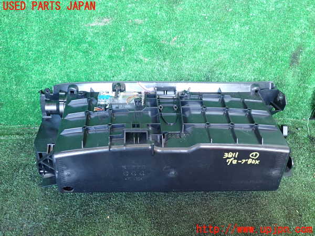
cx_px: 158
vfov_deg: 46.8
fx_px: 273
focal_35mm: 30
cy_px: 118
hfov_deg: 60.0
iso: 250
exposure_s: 1/30
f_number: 2.3
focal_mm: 5.4
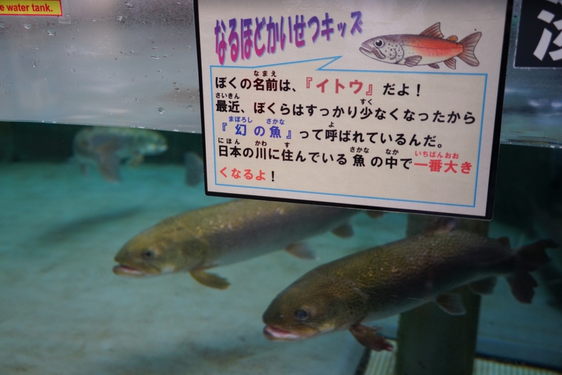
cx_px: 281
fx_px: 593
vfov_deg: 35.1
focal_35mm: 38
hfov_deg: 50.7
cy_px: 188
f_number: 4
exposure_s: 1/60
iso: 1000
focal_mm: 38
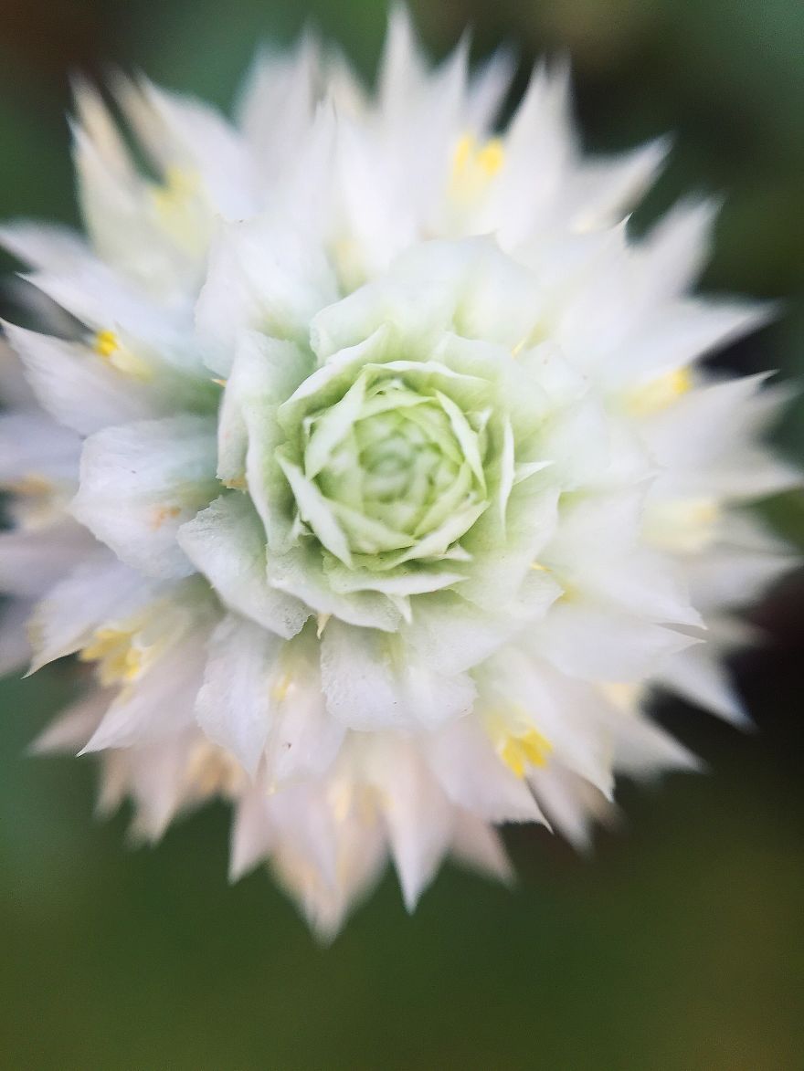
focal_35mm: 29
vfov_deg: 61.7
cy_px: 536
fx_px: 898
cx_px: 402
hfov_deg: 48.2
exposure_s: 1/120
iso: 40
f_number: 2.2
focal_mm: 4.15
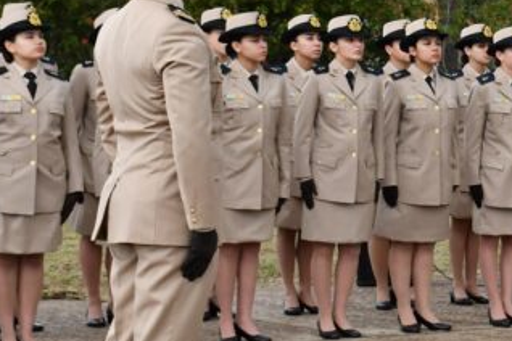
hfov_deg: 10.9
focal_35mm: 183
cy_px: 140
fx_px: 2602
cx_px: 749
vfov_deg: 7.5
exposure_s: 1/250
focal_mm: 34
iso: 100
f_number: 8
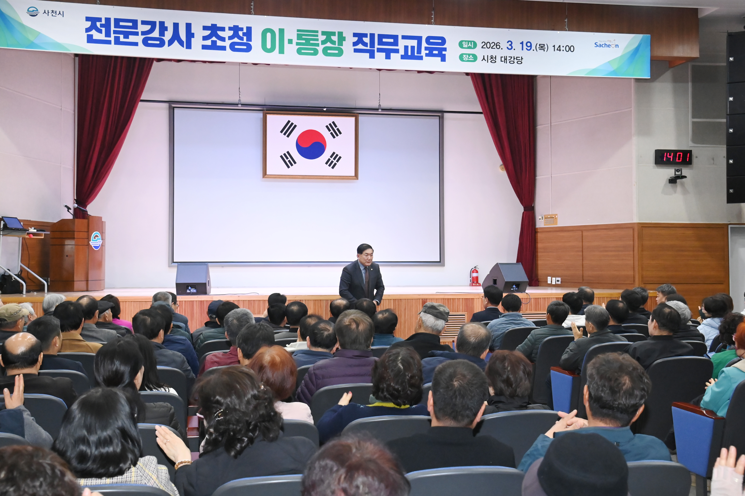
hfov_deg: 50.7
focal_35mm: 38
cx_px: 372
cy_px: 248
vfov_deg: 35.1
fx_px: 786
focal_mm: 38
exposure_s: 1/200
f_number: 6.3
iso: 8000
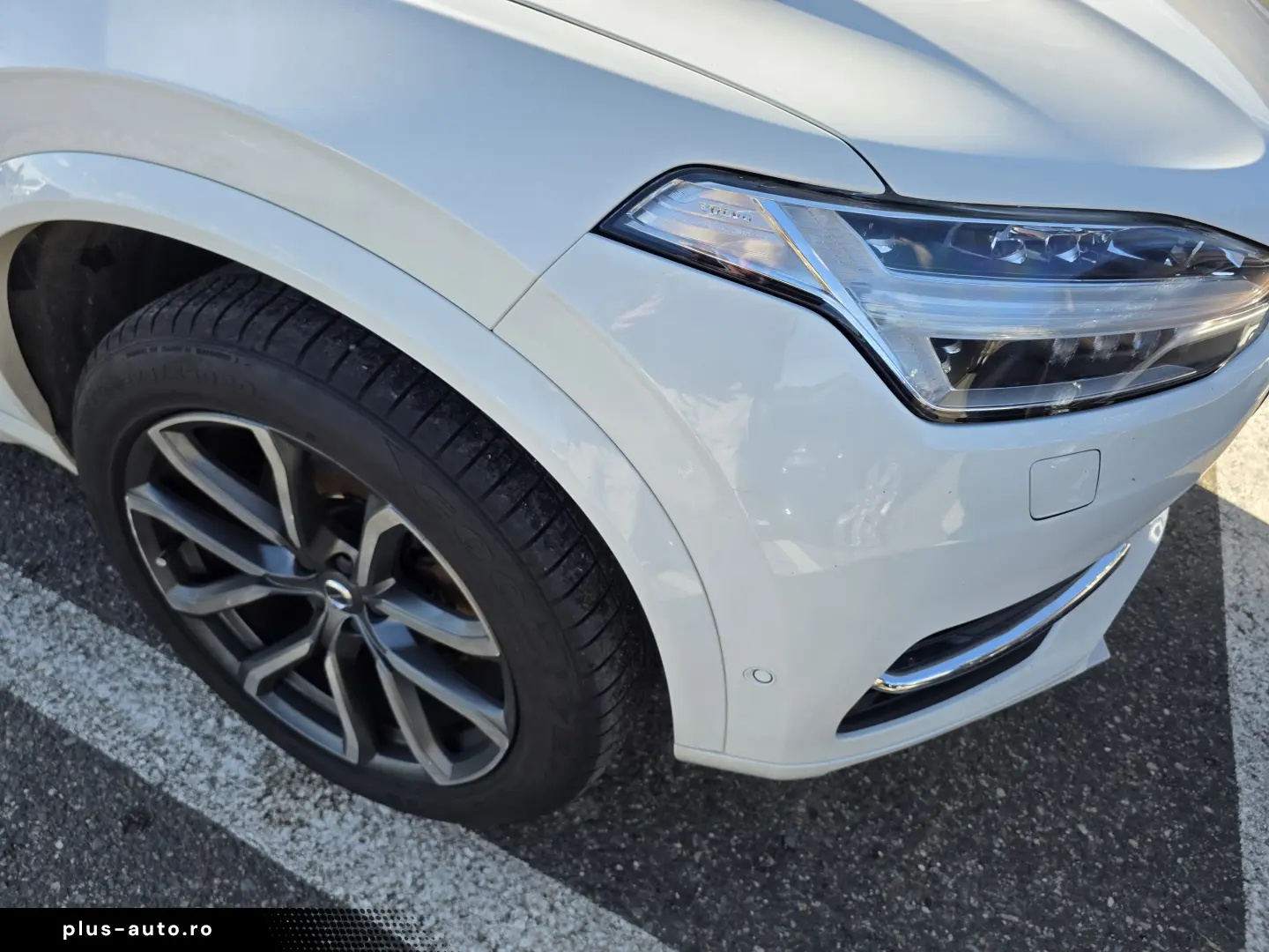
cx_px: 634
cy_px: 476
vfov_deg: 58.9
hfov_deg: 73.9
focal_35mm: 23
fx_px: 843
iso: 80
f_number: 1.7
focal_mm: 6.3
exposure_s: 1/1732
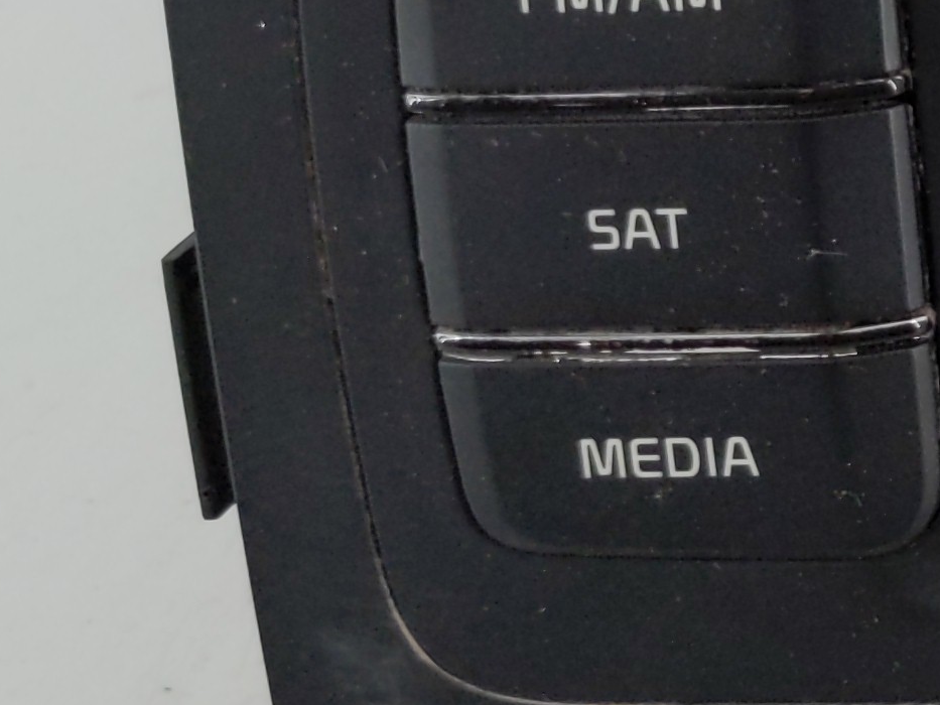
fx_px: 2933
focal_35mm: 108
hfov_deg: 15.2
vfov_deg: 13.7
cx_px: 1790
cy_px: 248
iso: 62
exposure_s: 1/125
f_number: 1.73
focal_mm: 4.38
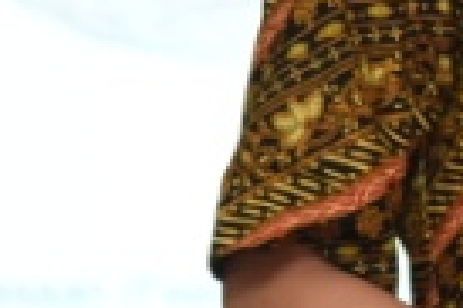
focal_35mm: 896
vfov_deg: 1.5
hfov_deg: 2.3
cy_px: -113
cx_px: 1027
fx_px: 11510
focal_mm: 120
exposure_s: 1/160
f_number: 4
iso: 2500
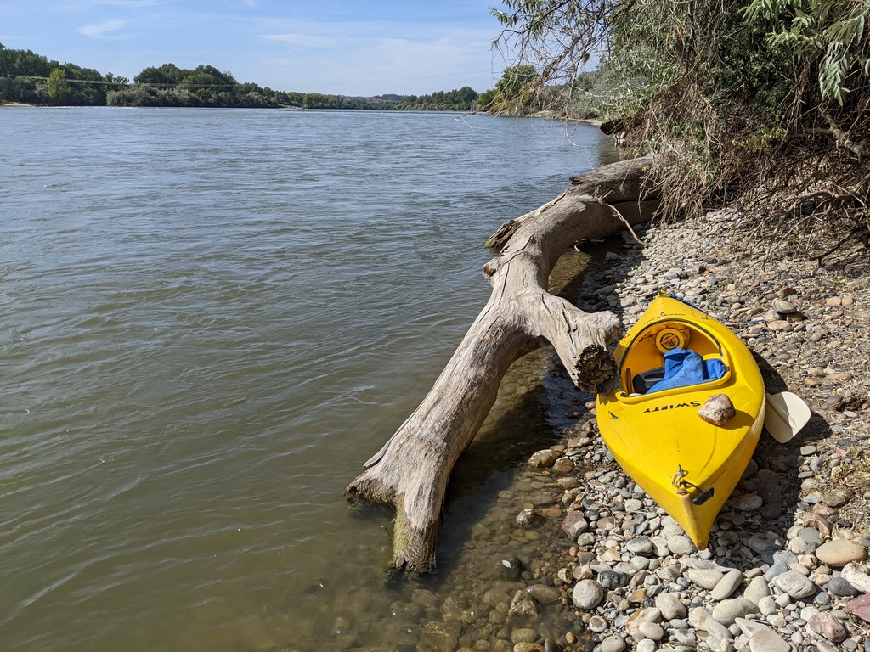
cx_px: 435
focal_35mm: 27
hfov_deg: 65.3
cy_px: 326
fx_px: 679
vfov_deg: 51.4
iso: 57
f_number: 1.8
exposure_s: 1/5882
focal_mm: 4.44
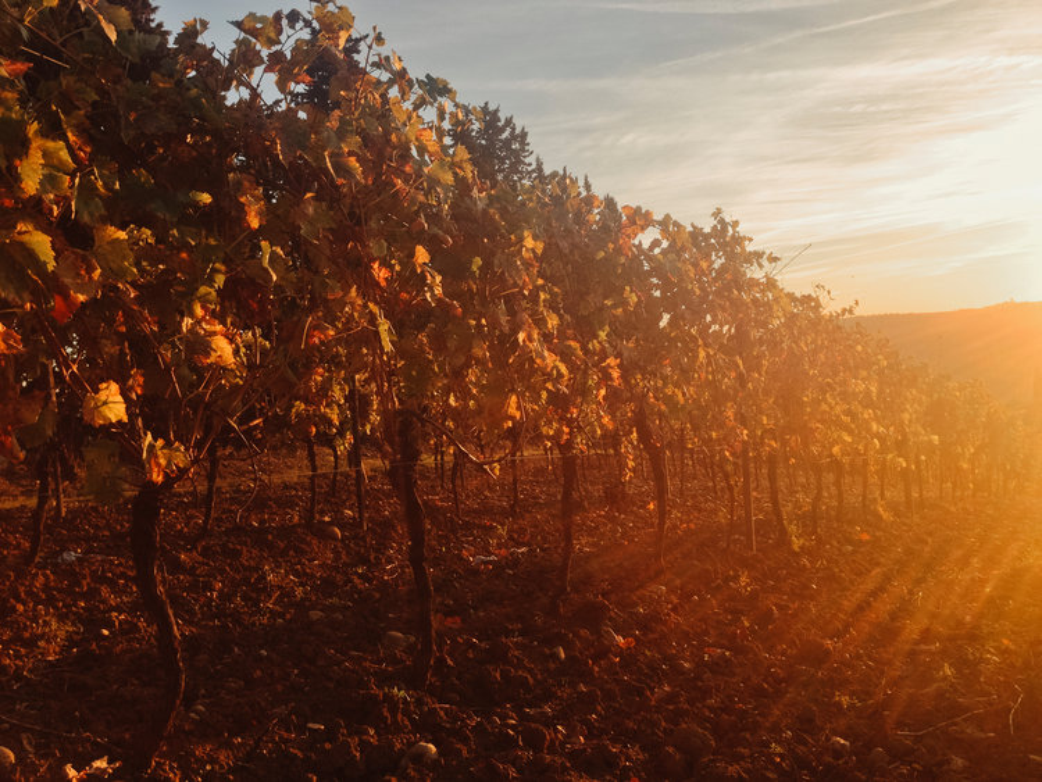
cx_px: 521
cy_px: 391
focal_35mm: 33
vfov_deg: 43.0
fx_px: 994
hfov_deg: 55.3
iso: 50
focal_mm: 4.13
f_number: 2.4
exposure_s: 1/180
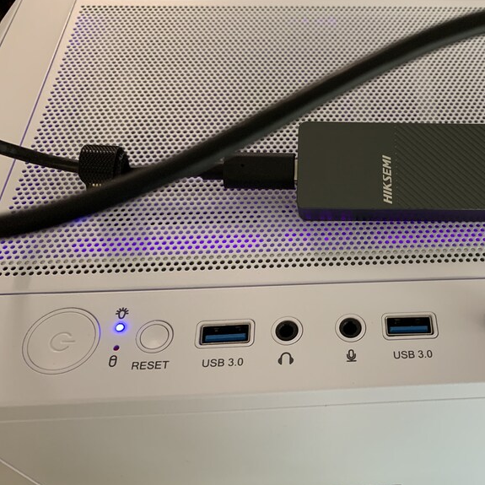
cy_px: 253
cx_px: 379
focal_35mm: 36
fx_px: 571
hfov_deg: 44.1
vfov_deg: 46.0
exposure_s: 1/60
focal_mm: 4.25
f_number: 1.8
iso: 320
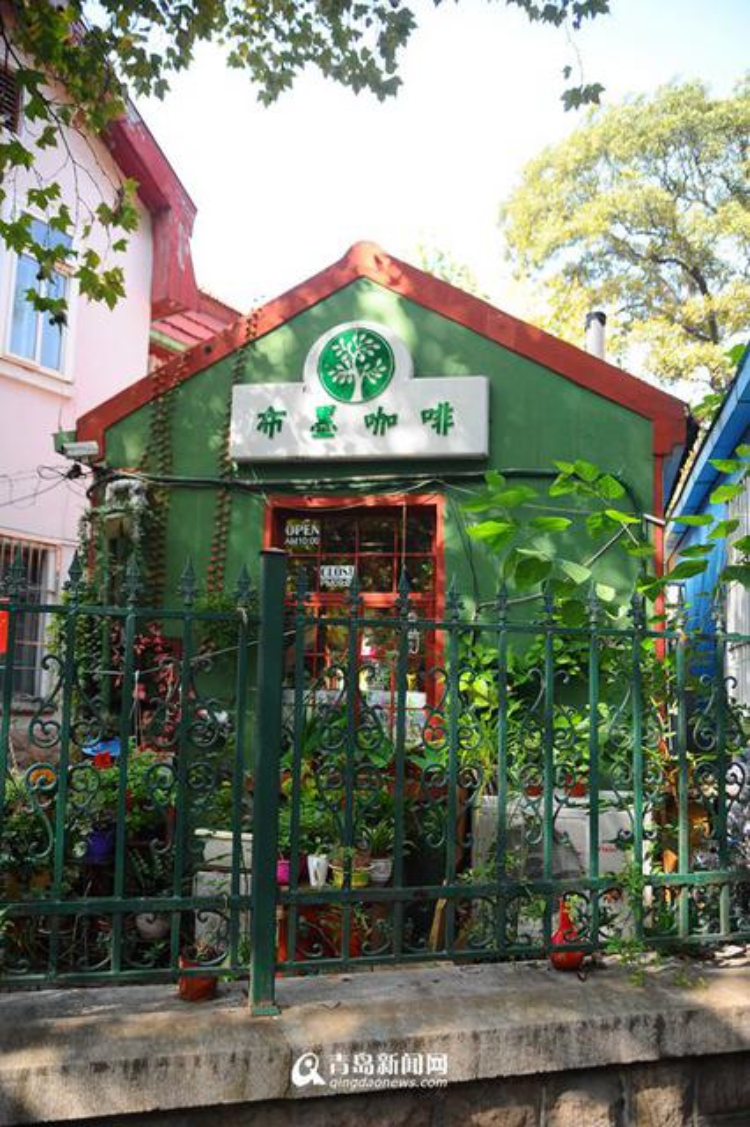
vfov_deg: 60.3
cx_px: 375
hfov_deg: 42.3
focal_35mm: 31
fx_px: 970
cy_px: 564
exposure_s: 1/250
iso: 200
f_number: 2.8
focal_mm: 31
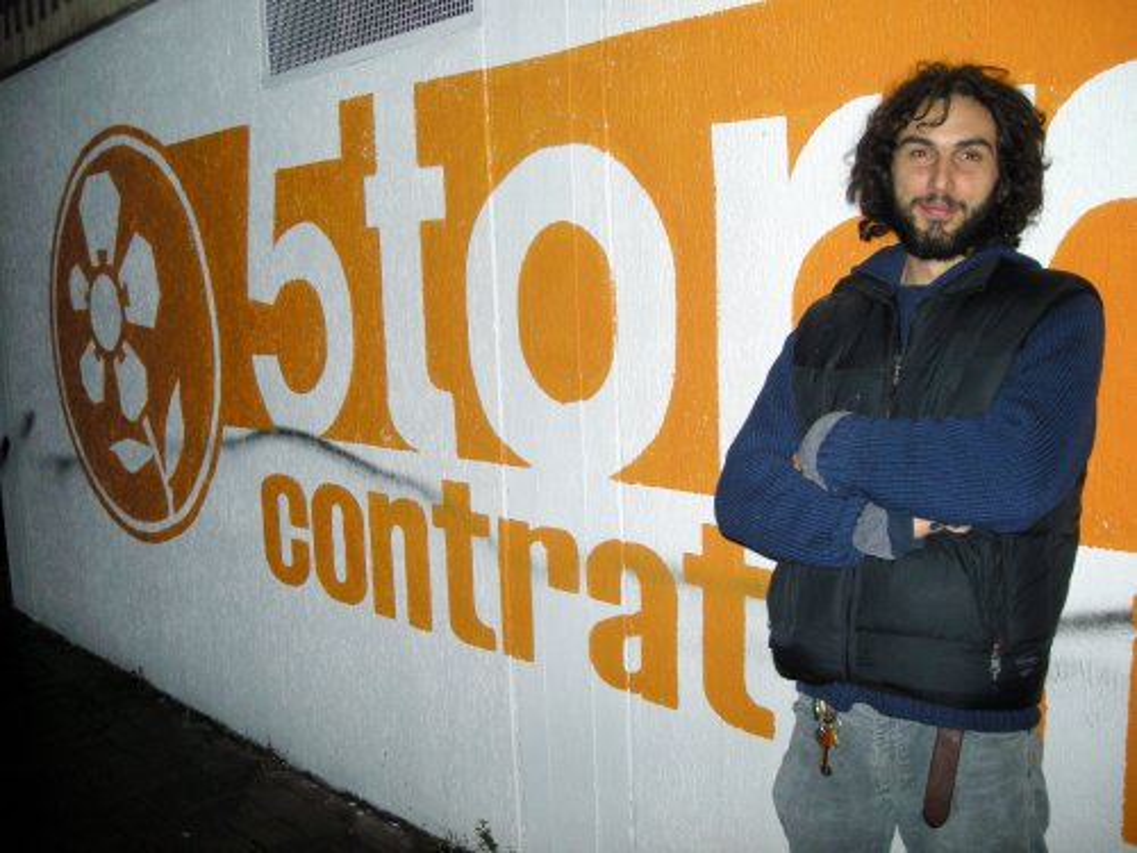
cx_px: 568
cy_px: 426
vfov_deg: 40.7
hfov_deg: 52.6
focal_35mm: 35
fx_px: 1150
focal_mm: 5.7
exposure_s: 1/60
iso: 127
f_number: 2.8
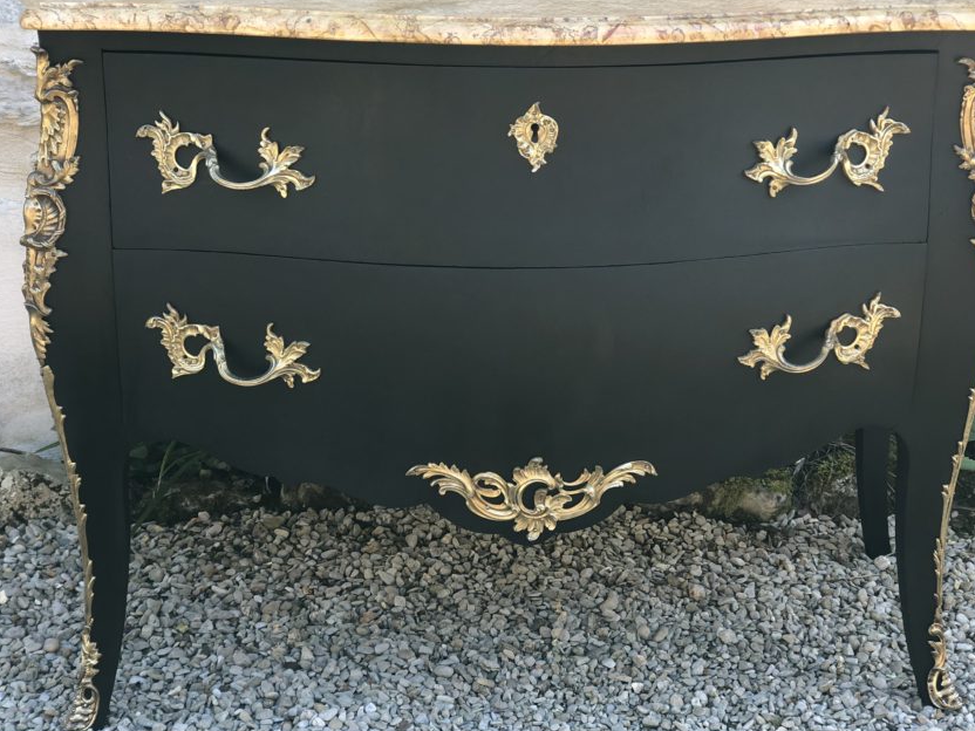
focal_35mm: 64
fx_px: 1803
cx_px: 518
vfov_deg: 22.9
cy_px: 348
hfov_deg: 30.3
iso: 16
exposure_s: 1/60
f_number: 2.4
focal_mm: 6
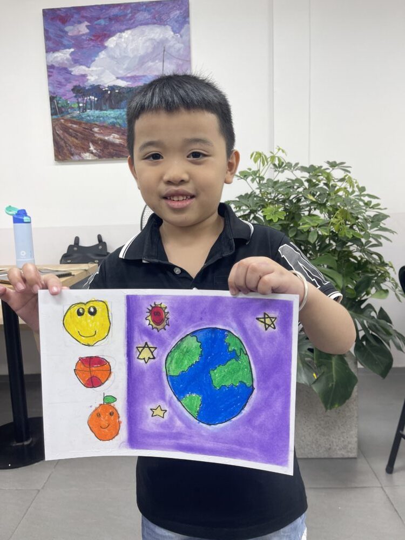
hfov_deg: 54.9
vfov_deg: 69.4
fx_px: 390
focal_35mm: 25
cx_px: 202
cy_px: 270
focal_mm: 5.1
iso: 64
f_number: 1.6
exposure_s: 1/100
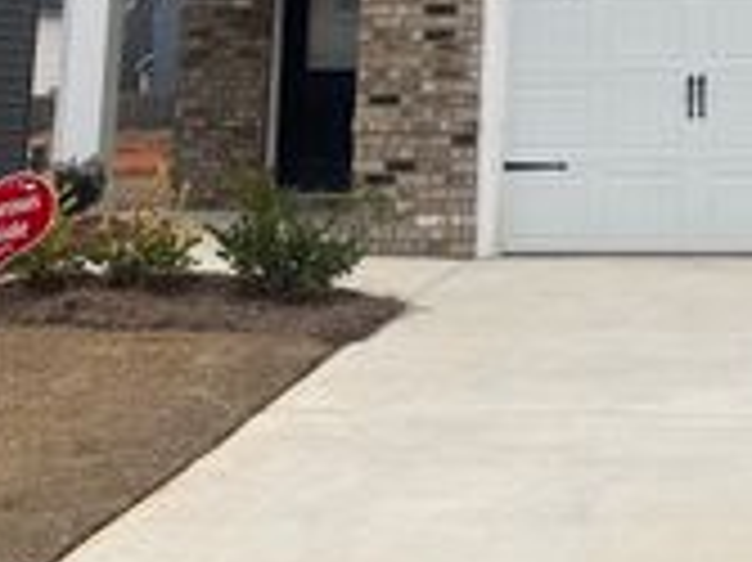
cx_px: 775
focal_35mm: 78
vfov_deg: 17.6
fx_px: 1693
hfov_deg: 23.8
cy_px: -191
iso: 40
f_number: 1.6
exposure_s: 1/121
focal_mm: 5.96
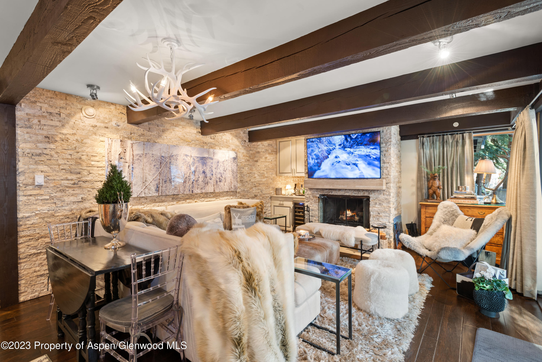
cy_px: 181
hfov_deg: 93.3
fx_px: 256
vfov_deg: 70.5
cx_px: 271
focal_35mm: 17
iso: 100
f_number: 7.1
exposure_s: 2.5
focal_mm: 17
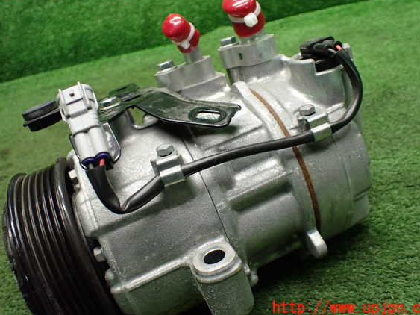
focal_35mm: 32
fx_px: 388
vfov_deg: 44.1
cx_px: 217
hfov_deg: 56.8
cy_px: 149
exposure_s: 1/125
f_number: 2.3
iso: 800
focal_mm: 5.4
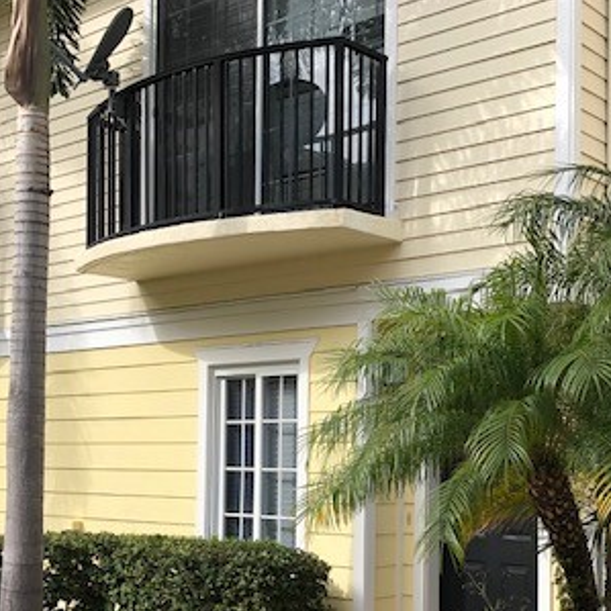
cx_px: 370
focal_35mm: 53
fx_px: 1058
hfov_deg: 32.1
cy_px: 456
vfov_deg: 31.6
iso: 20
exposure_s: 1/1033
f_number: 1.8
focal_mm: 4
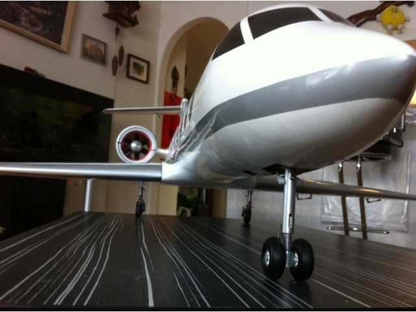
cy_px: 156
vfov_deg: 40.7
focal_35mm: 35
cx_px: 208
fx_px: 421
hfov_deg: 52.6
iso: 200
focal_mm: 3.85
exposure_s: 1/17
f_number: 2.8
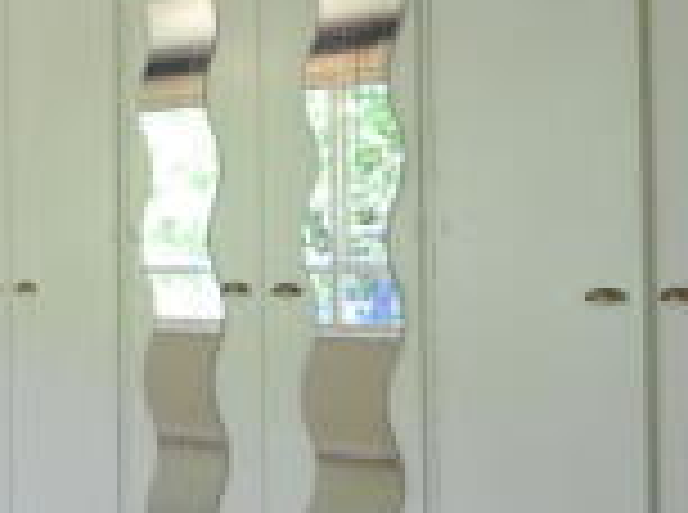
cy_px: 236
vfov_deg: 32.0
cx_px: -108
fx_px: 892
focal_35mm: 45
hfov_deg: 34.8
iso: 400
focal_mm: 10
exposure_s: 1/80
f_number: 4
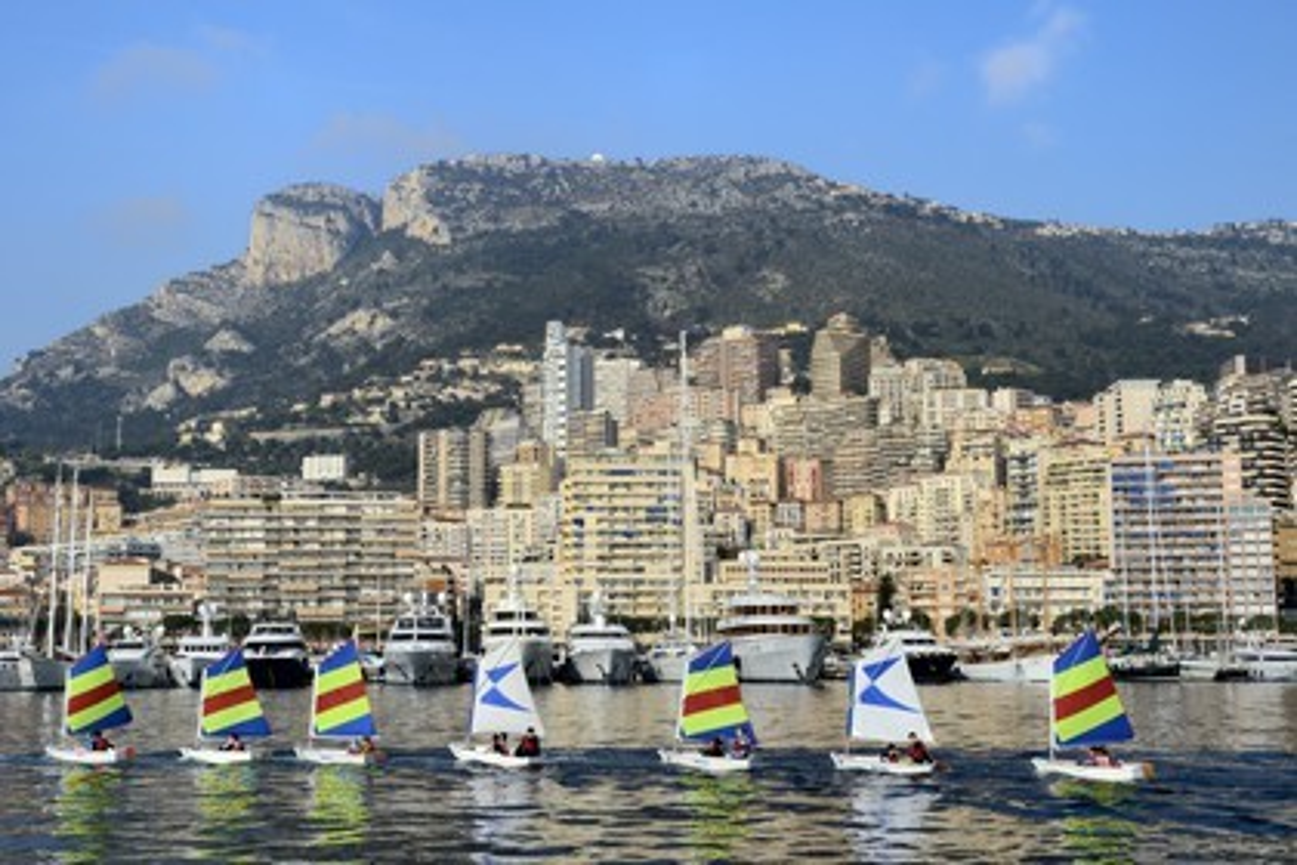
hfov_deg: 41.1
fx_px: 1729
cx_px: 648
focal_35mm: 48
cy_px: 432
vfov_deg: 28.1
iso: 200
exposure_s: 1/250
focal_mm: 48
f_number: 16
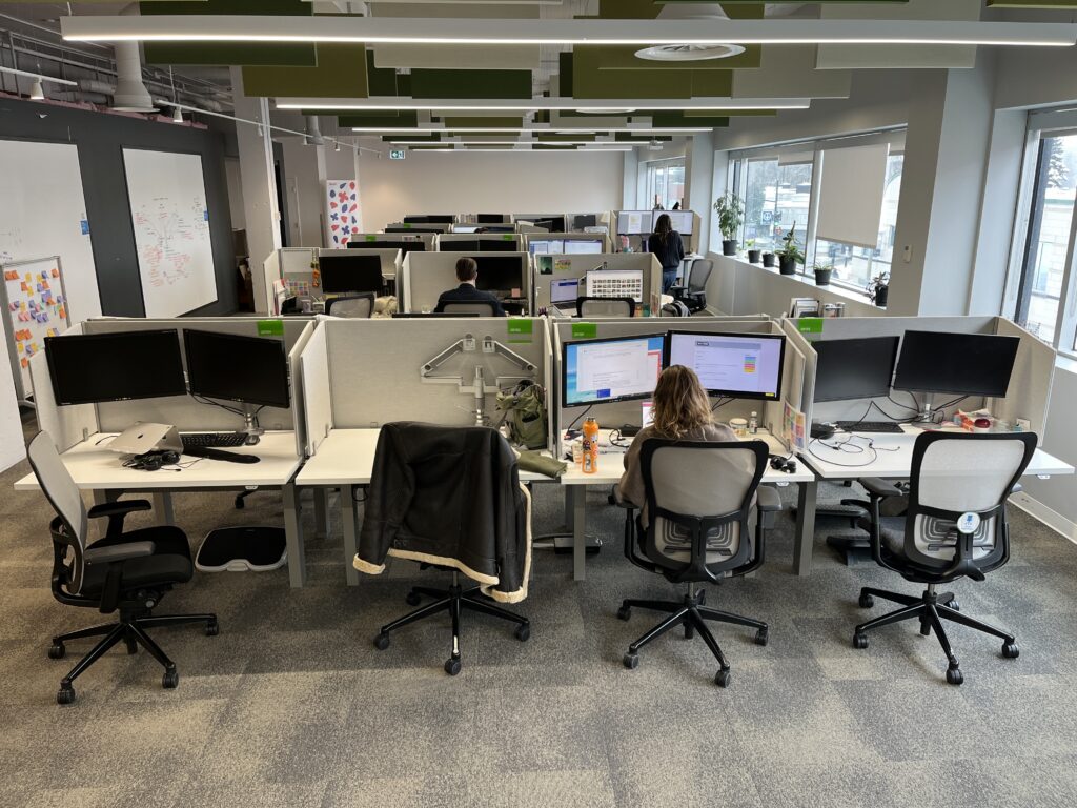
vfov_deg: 53.1
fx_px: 809
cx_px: 538
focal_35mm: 26
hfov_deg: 67.3
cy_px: 404
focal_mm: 5.1
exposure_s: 1/60
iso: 64
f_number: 1.6
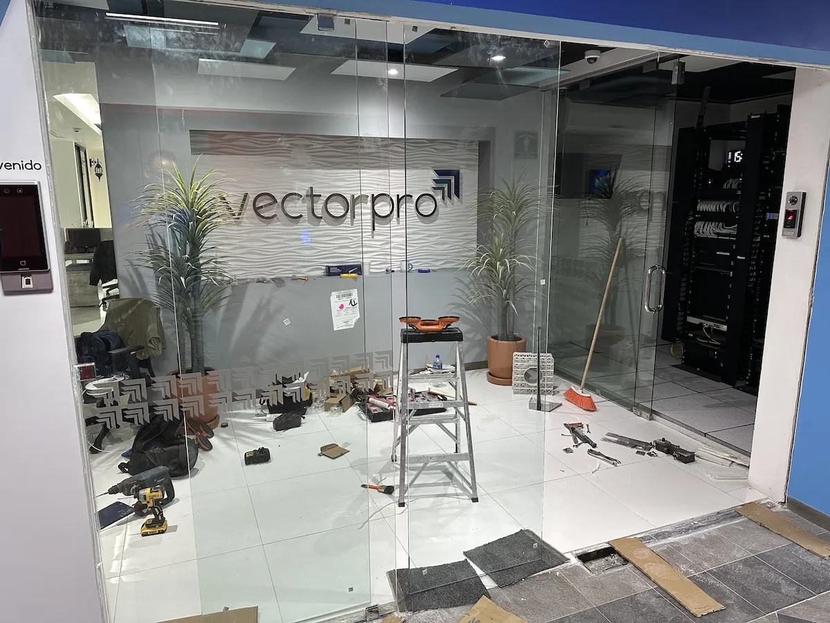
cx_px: 415
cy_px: 312
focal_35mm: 24
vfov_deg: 56.8
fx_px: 575
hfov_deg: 71.6
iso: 200
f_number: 1.78
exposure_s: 1/60
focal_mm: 6.86
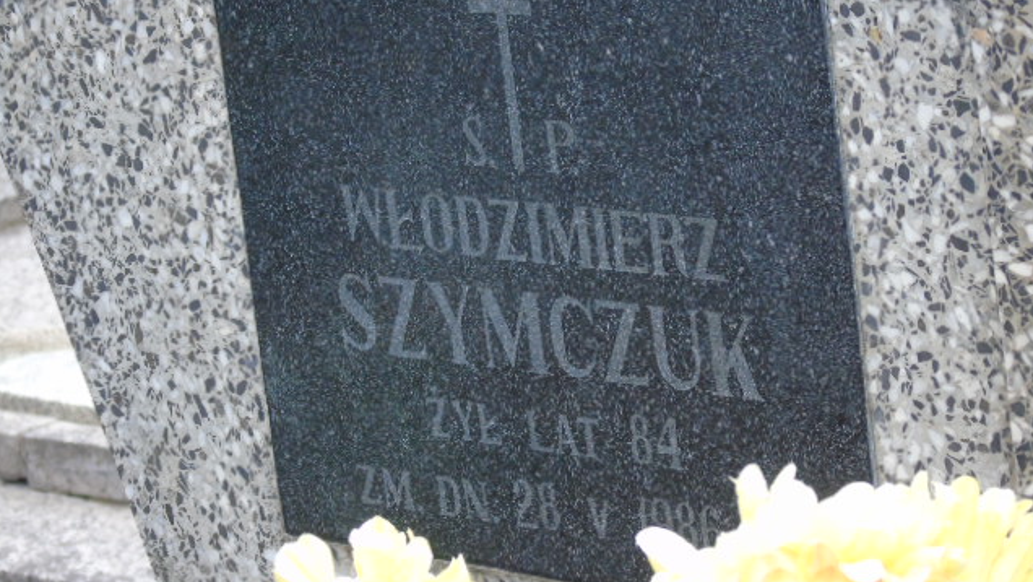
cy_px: 273
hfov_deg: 10.6
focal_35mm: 204
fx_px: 5589
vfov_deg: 6.0
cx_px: 518
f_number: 5
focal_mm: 33
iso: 400
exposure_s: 1/125
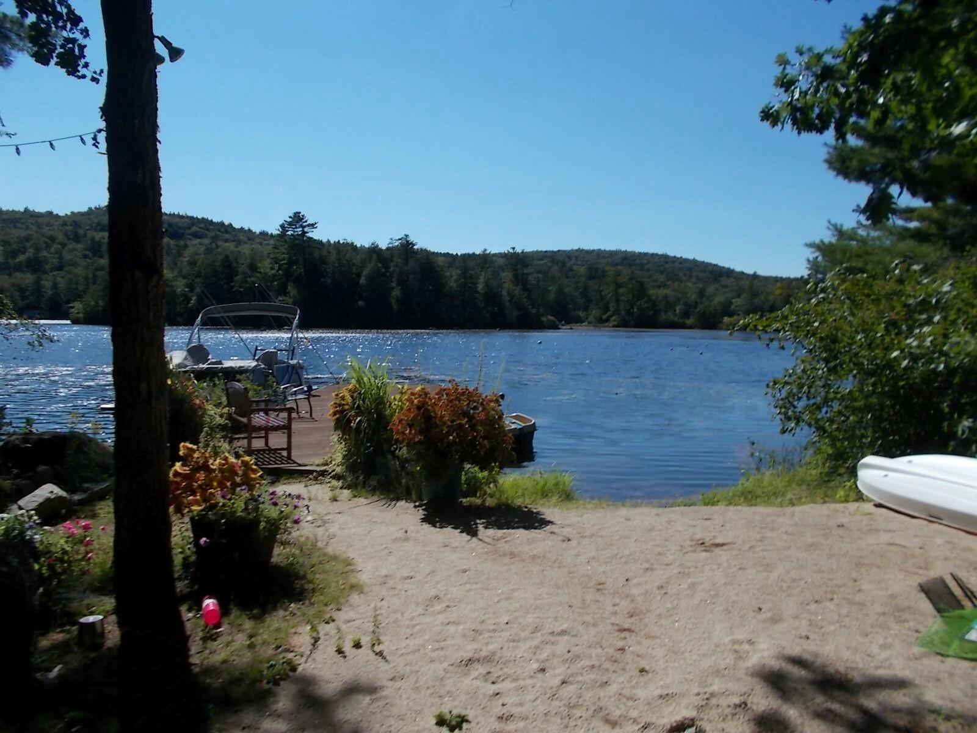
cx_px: 488
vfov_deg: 53.1
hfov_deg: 67.3
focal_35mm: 26
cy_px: 366
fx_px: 734
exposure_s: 1/250
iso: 80
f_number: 8
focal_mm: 4.6
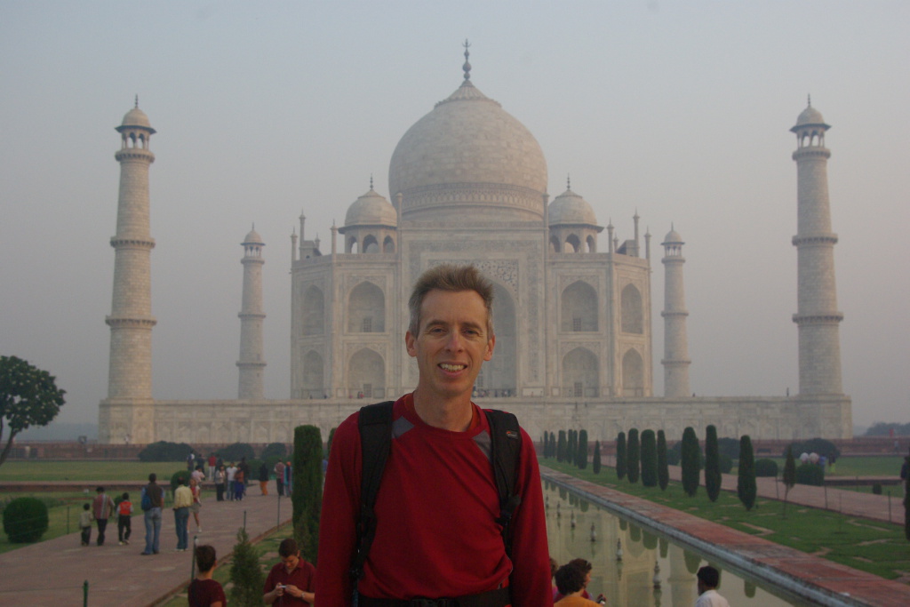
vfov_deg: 31.9
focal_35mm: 42
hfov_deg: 46.4
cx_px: 455
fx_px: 1062
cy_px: 304
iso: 800
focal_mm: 28
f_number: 8
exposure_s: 1/180
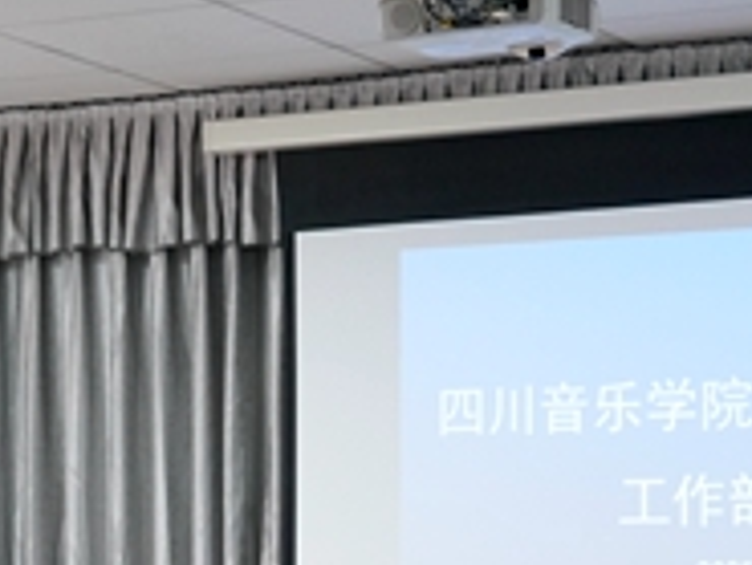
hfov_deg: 14.7
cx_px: 73
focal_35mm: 133
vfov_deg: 11.0
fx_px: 2891
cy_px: 642
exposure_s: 1/160
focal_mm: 32
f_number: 4
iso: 2500
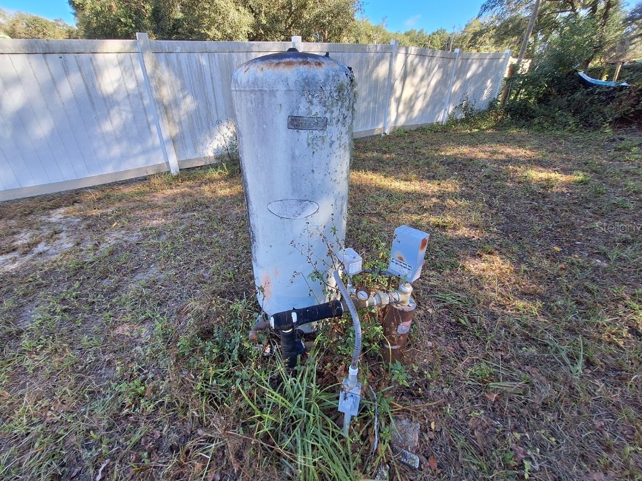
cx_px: 314
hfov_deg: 102.1
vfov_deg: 85.6
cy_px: 227
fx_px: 260
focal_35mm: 14
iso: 40
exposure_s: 1/260
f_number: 2.2
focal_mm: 1.74
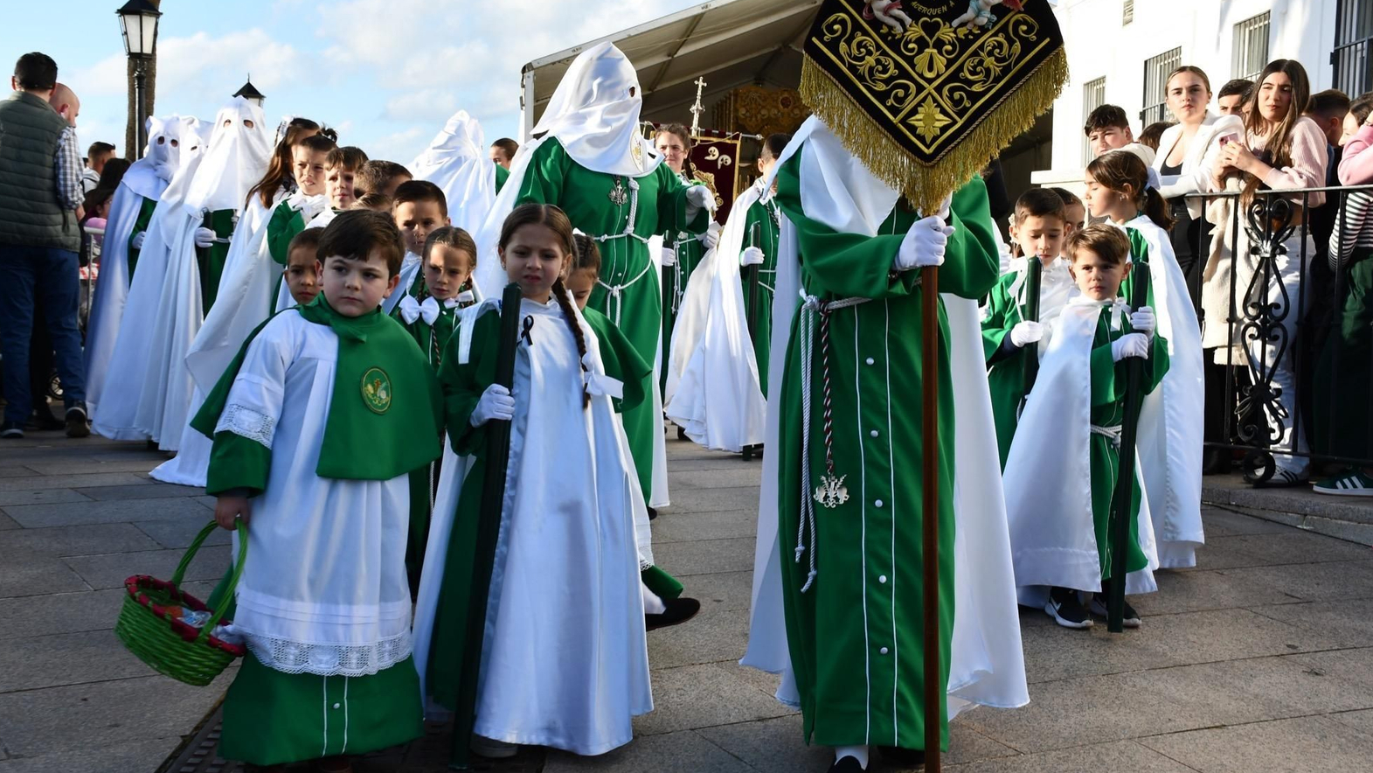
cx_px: 677
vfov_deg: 24.9
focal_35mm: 48
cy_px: 357
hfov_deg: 42.9
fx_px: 1748
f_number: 8
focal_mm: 30
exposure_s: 1/250
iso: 200
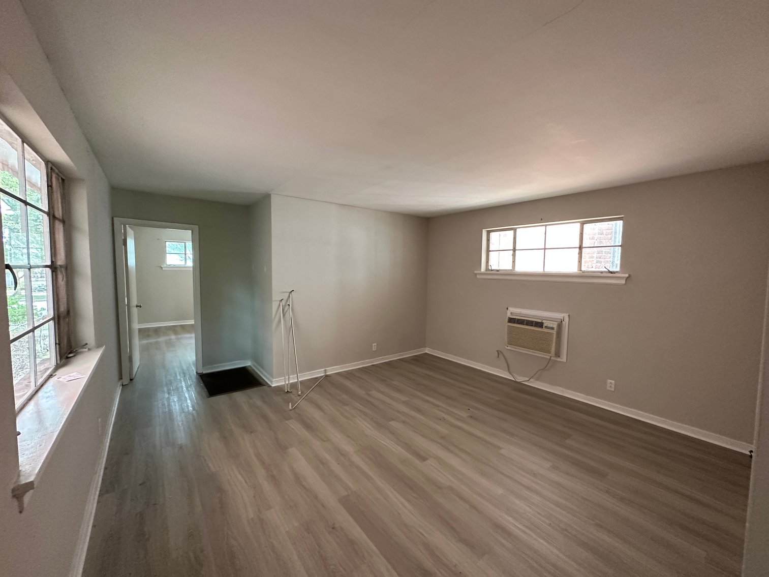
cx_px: 384
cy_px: 288
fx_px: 311
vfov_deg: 85.7
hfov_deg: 102.1
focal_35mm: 14
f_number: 2.2
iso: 400
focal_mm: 2.22
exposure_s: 1/60
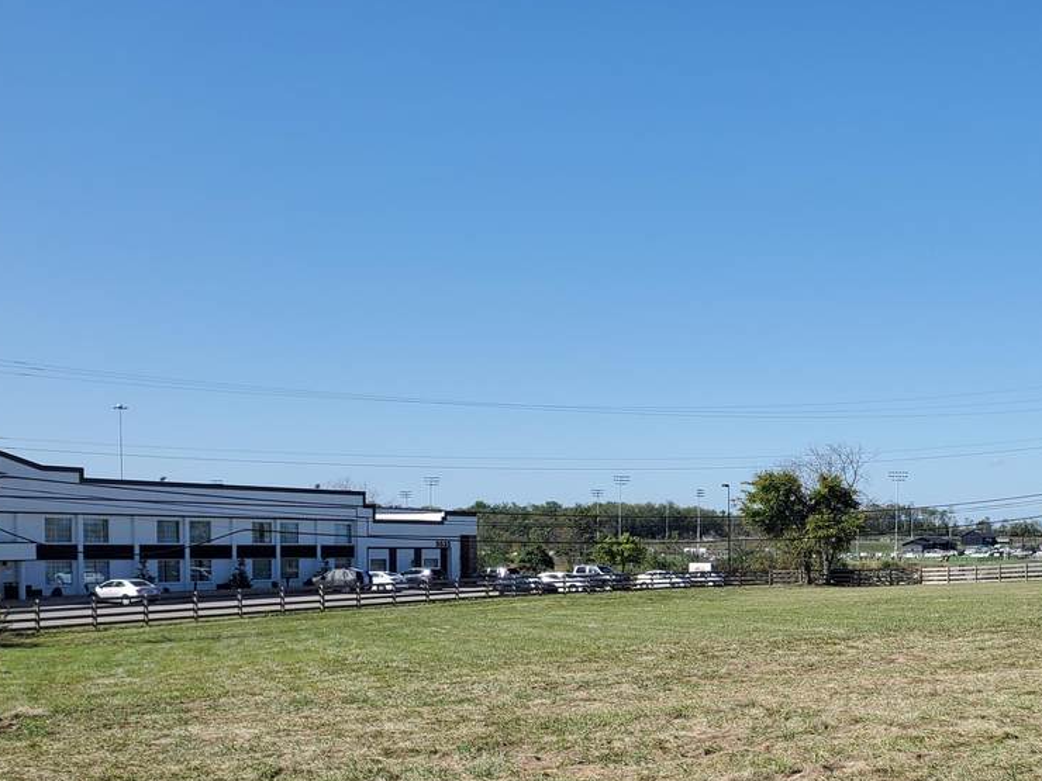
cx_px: 859
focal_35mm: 45
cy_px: 616
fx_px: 1355
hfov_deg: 40.1
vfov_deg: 31.4
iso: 50
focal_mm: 4.3
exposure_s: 1/1488
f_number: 2.4
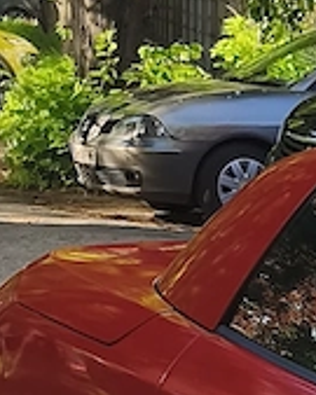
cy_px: 725
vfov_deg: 10.3
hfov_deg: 7.8
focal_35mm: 177
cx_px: 875
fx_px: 2071
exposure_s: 1/260
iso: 50
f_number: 1.65
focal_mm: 6.18
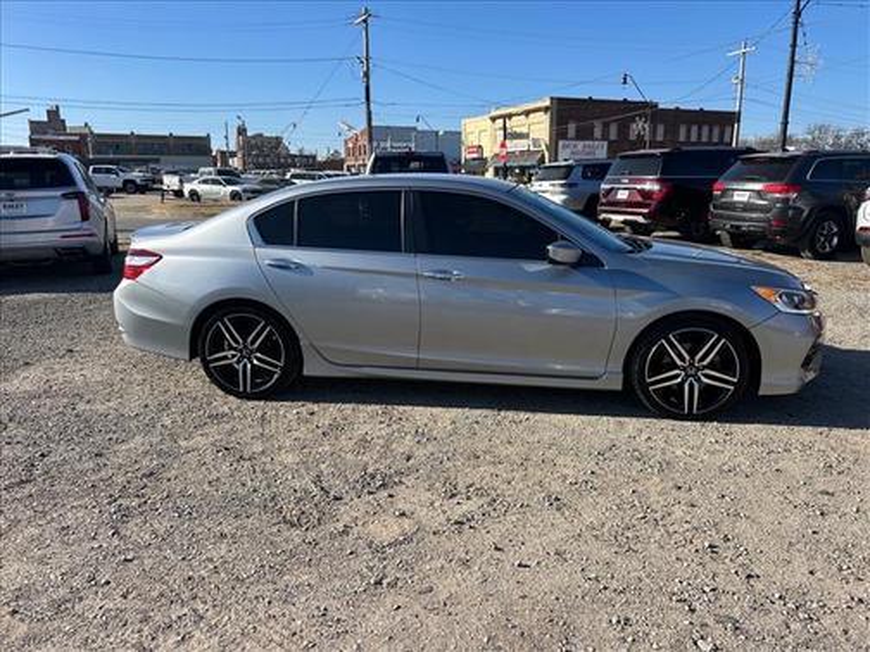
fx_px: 653
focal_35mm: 26
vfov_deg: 53.1
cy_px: 326
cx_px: 435
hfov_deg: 67.3
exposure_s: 1/3077
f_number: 1.5
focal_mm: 5.7
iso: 50
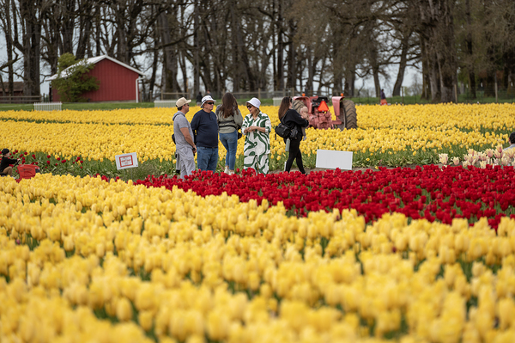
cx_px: 258
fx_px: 2859
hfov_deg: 10.3
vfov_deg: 6.9
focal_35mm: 200
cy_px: 172
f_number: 5.6
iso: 100
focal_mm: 200
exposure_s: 1/640
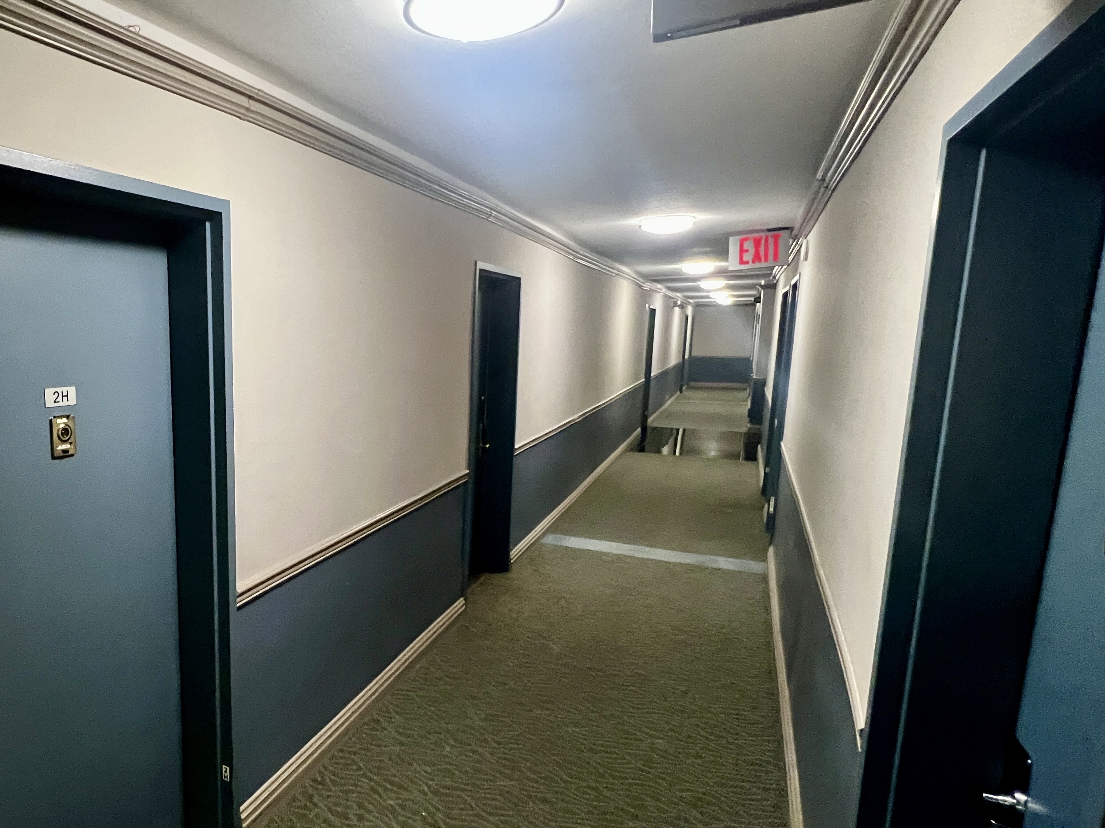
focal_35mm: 21
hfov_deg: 74.3
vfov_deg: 63.3
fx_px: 670
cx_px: 299
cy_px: 454
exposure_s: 1/60
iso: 500
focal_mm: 1.57
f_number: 1.8
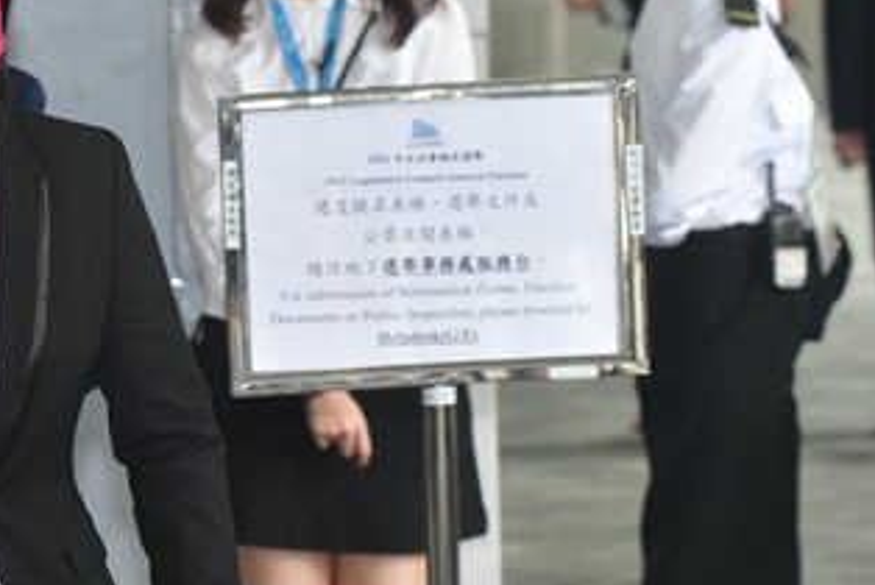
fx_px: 5693
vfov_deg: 5.9
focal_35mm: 234
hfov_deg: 8.7
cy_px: 305
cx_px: -61
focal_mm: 105
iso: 1600
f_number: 5
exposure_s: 1/160
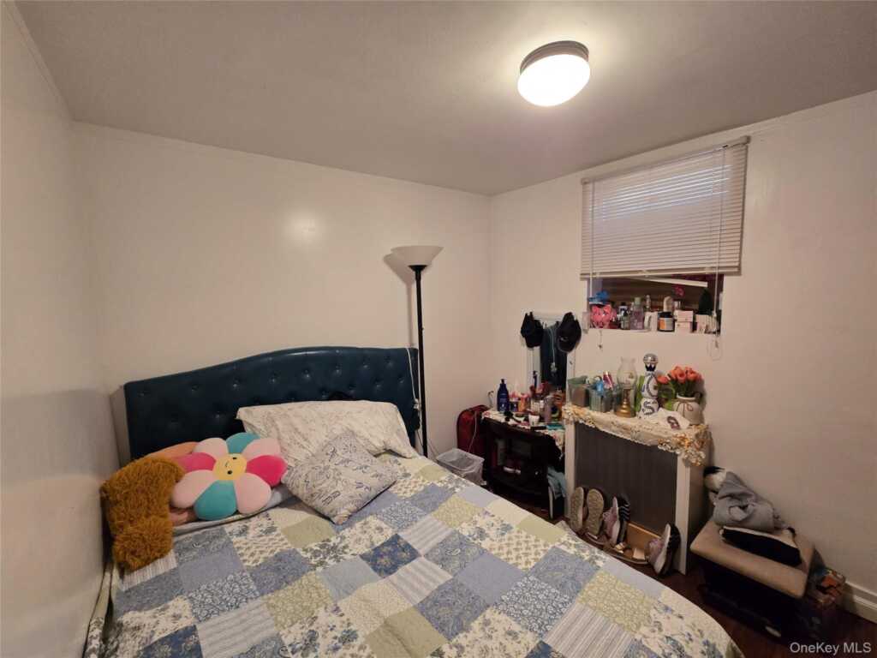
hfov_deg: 106.2
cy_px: 329
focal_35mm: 13
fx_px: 329
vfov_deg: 89.9
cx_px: 438
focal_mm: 2.2
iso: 250
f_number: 2.2
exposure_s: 1/60
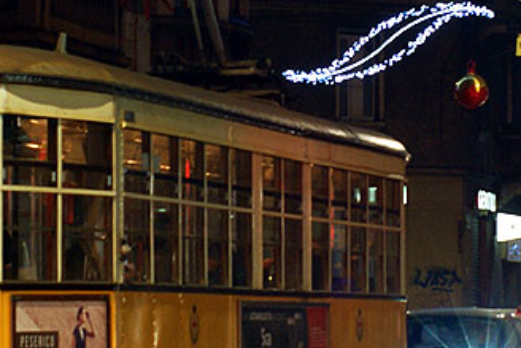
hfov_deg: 8.8
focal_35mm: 234
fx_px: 3388
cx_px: 305
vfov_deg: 5.9
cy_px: 67
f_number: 8
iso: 200
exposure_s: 1.6
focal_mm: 50
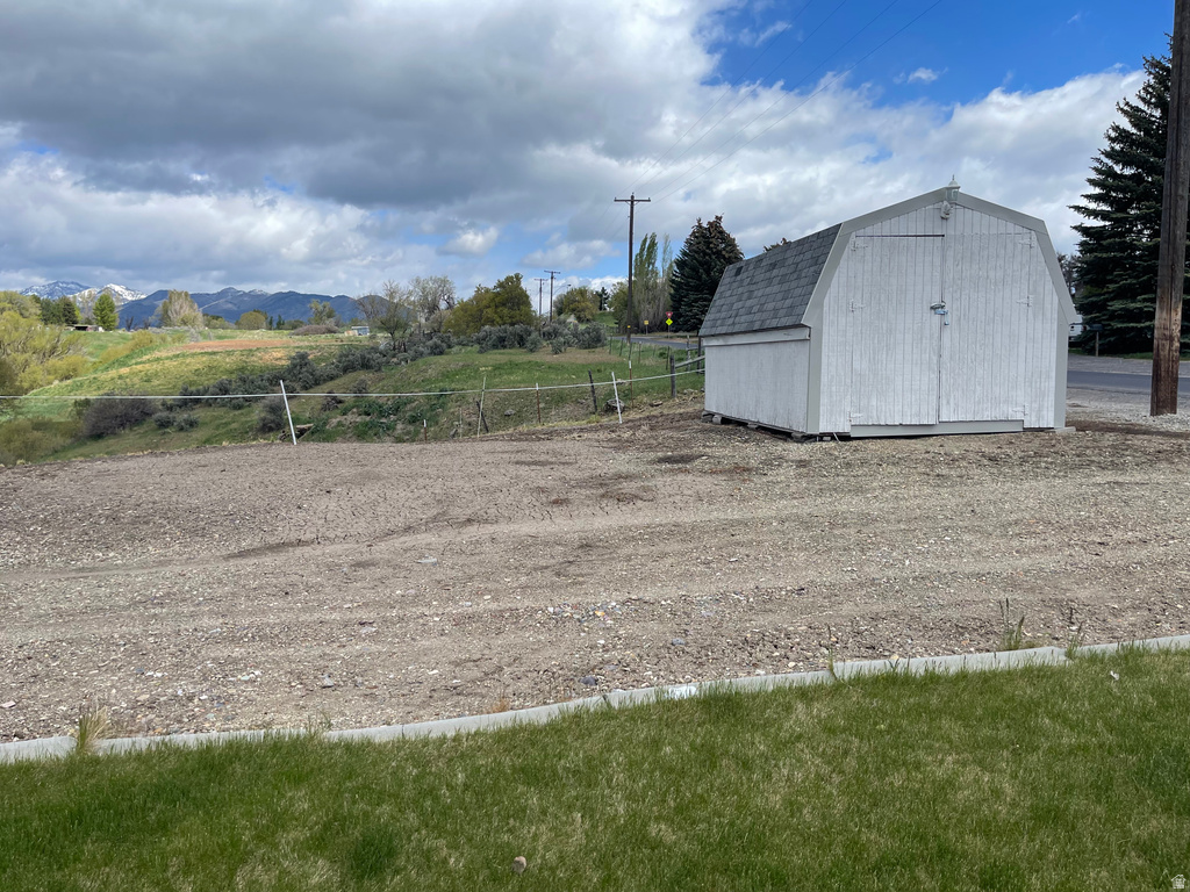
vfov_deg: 54.9
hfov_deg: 69.4
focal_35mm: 25
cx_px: 595
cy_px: 446
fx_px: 859
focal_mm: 5.1
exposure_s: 1/3448
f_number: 1.6
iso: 32
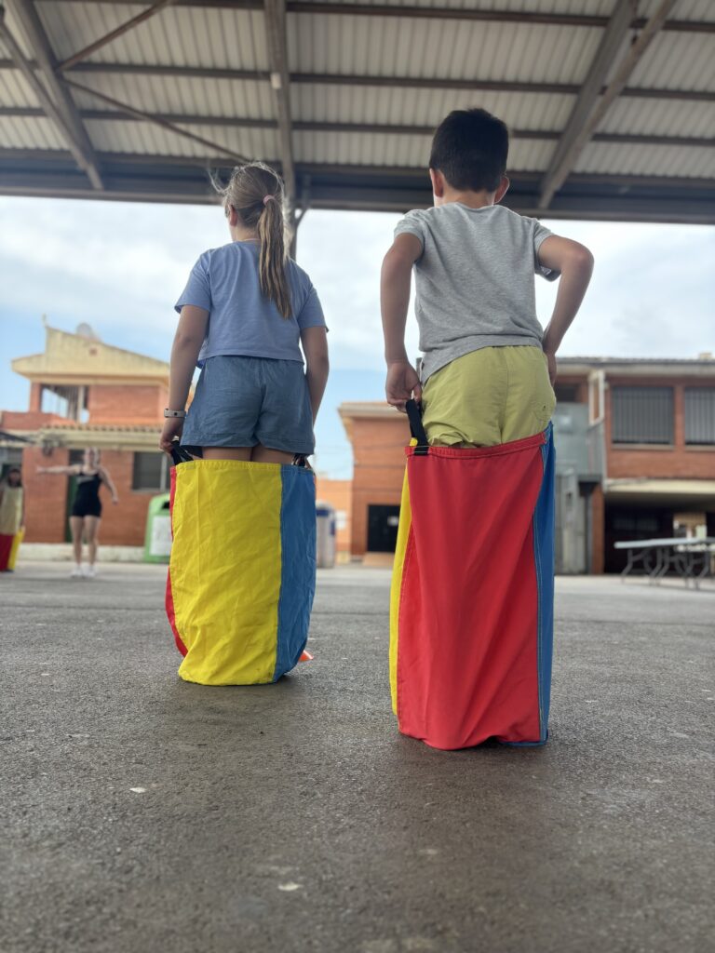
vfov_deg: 67.3
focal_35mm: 26
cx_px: 358
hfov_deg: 53.1
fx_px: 716
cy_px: 476
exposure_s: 1/309
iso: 50
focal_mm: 5.96
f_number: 1.6
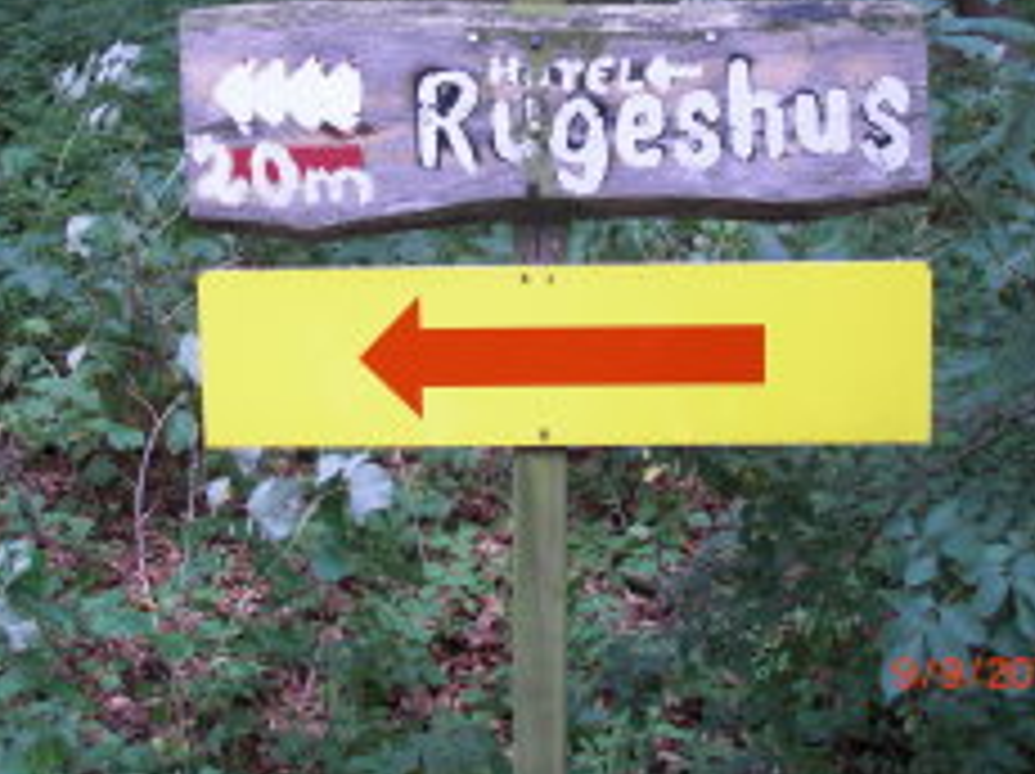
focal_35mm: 57
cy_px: 182
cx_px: 522
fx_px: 1702
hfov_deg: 33.8
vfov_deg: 25.3
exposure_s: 1/80
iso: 200
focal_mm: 6.3
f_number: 2.8
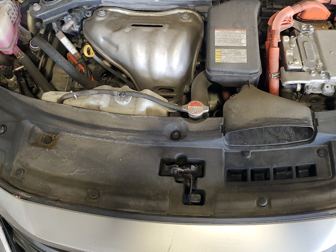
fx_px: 398
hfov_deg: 45.6
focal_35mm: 41
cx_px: 198
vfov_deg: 34.4
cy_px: 65
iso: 107
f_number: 1.5
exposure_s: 1/60.2
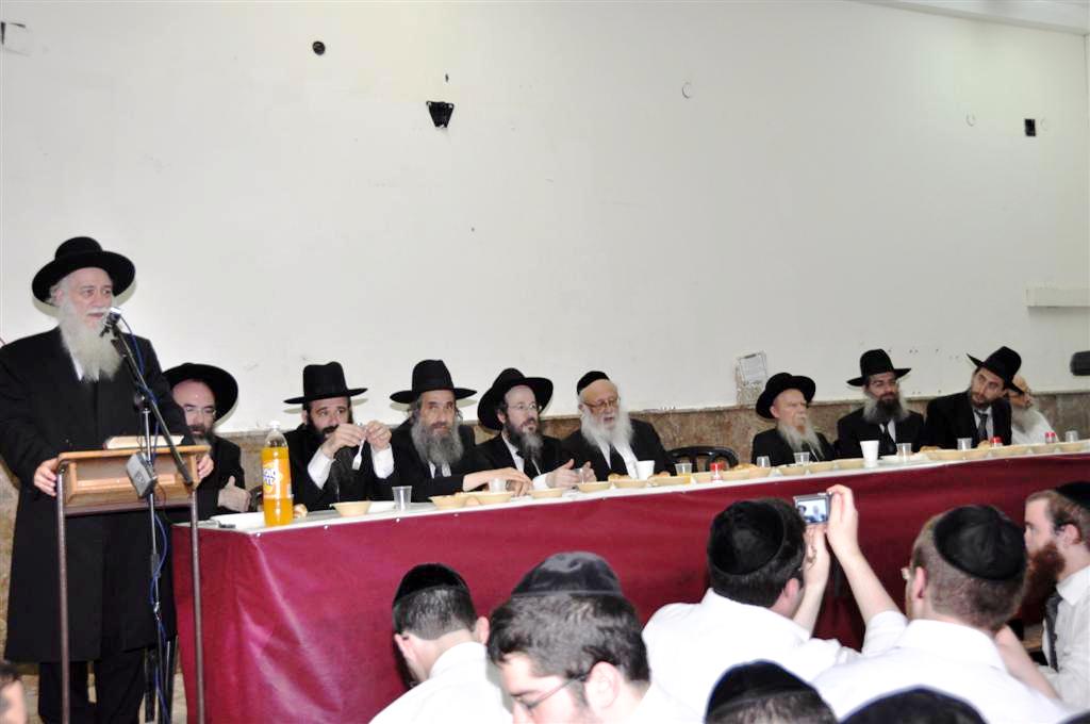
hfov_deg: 46.5
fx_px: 1270
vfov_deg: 31.8
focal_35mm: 42
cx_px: 545
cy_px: 362
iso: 500
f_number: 4
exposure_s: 1/125
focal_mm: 28
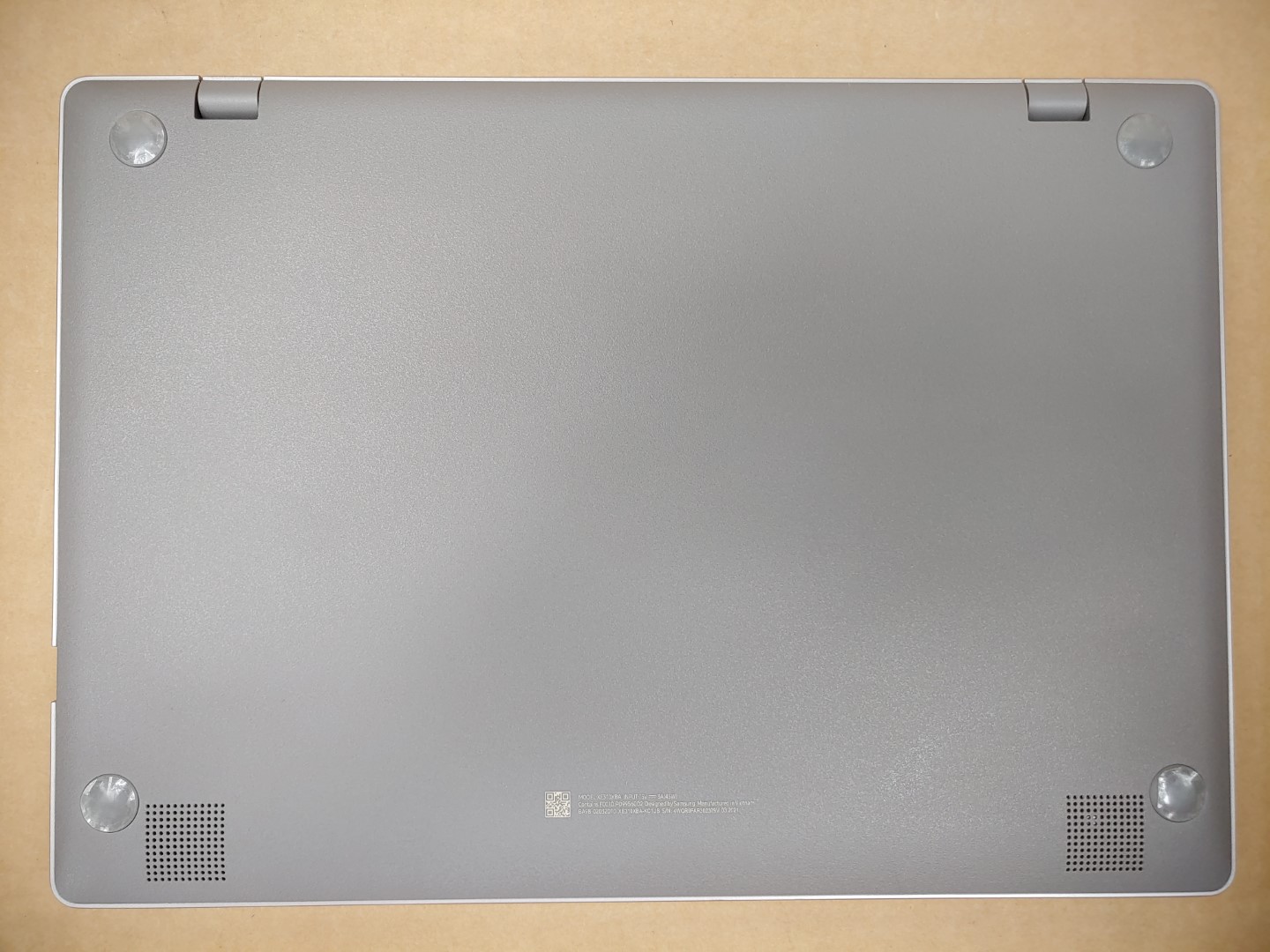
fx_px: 954
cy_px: 476
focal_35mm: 26
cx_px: 635
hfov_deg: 67.3
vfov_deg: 53.1
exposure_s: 1/120
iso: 50
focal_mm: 4.36
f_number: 1.8
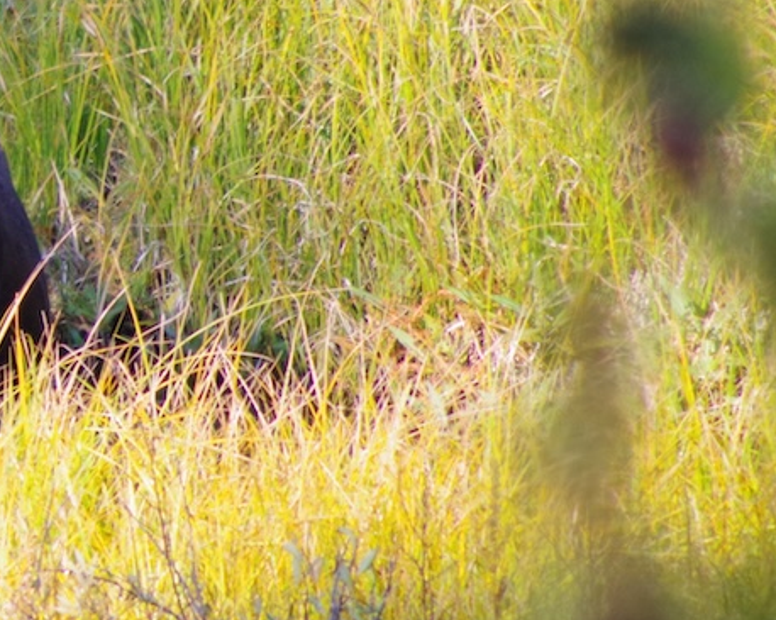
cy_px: 180
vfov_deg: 0.8
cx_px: -268
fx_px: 42677
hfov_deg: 1.0
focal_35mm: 1859
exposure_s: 1/250
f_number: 8
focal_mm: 420
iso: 800
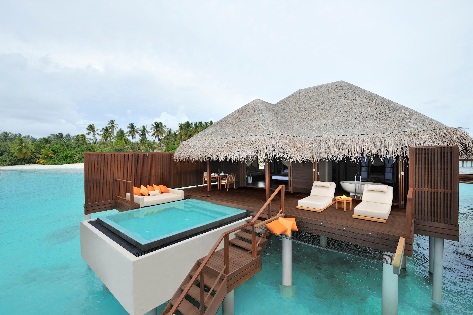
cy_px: 158
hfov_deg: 96.8
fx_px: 210
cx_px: 236
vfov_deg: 73.7
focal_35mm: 16
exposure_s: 1/320
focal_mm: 16
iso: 200
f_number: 10
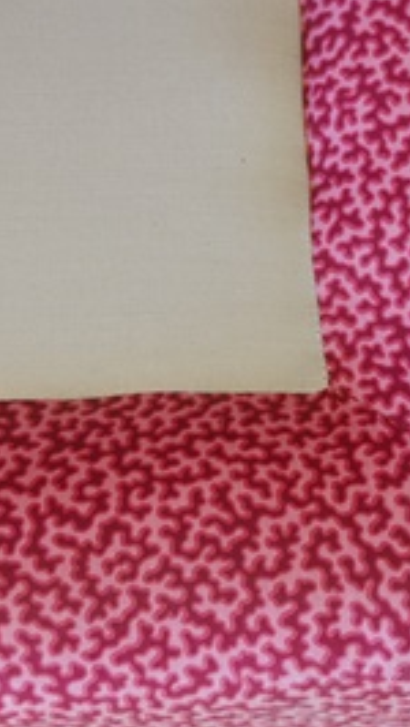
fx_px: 1640
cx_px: 200
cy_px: 235
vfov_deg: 24.9
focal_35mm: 85
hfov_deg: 14.3
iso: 400
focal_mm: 24
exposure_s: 1/100
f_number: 5
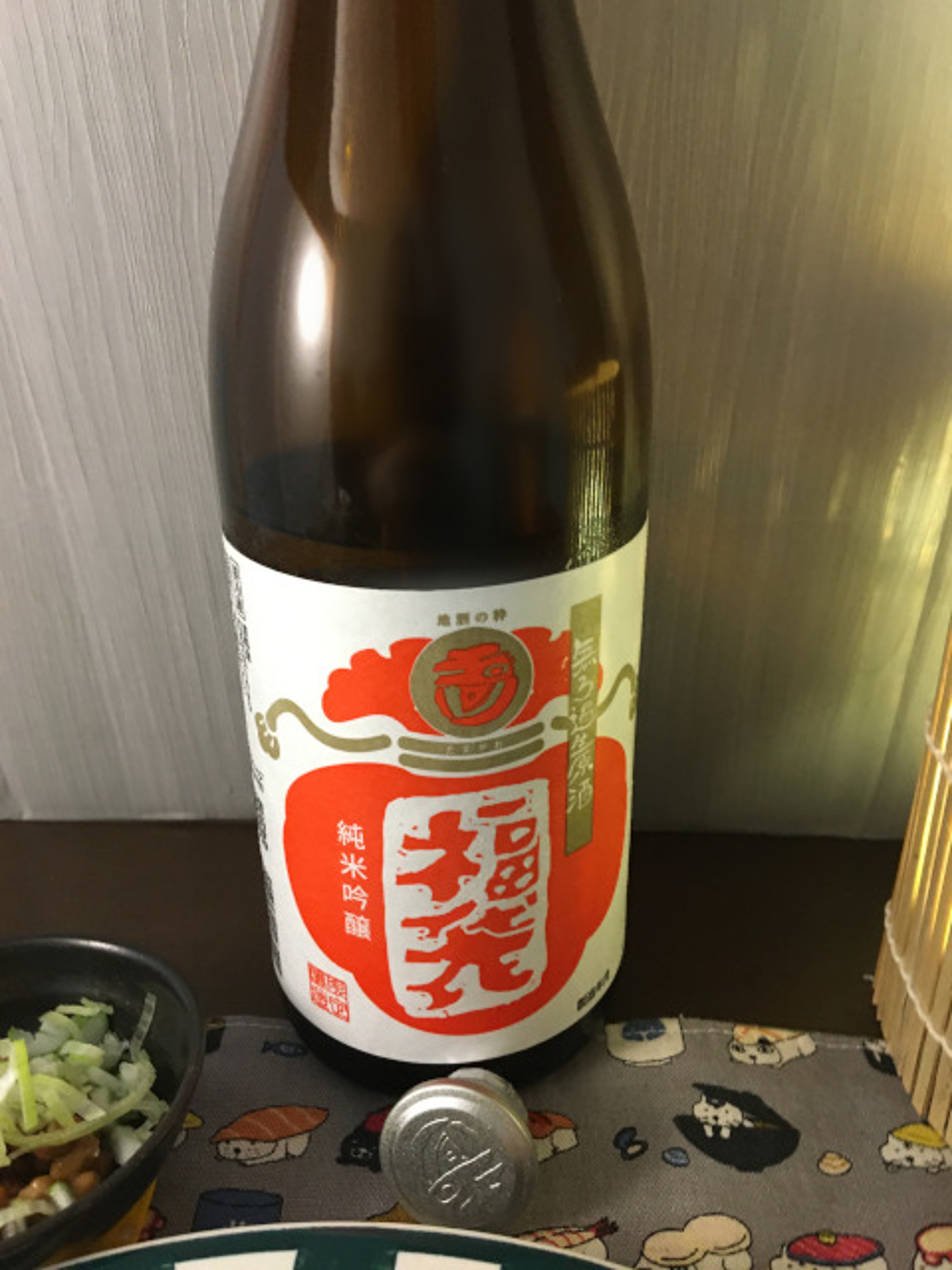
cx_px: 476
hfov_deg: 48.2
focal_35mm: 29
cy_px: 635
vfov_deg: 61.7
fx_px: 1063
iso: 200
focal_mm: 4.15
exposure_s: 1/20
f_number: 2.2
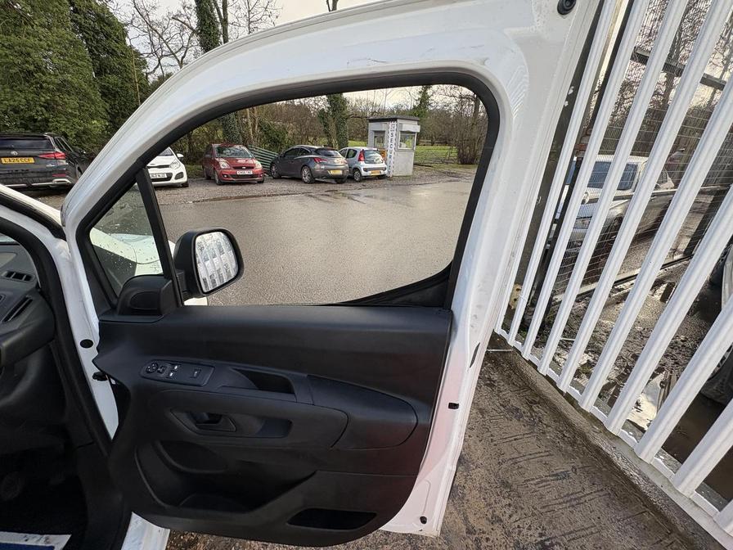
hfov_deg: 102.1
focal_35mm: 14
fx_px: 296
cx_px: 366
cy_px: 275
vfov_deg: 85.7
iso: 40
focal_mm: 2.22
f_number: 2.2
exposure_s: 1/220
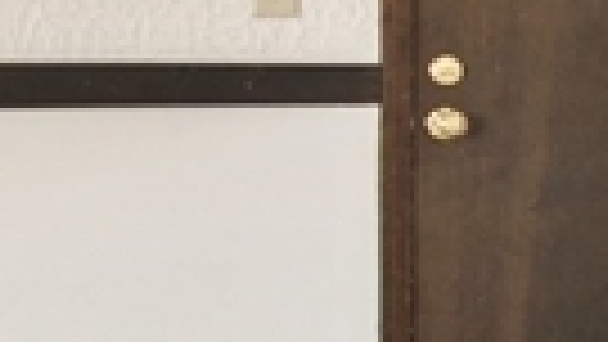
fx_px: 1919
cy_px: 11
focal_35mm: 119
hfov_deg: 11.2
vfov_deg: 10.1
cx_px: 1824
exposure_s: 1/6
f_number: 6.3
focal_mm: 10
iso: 400
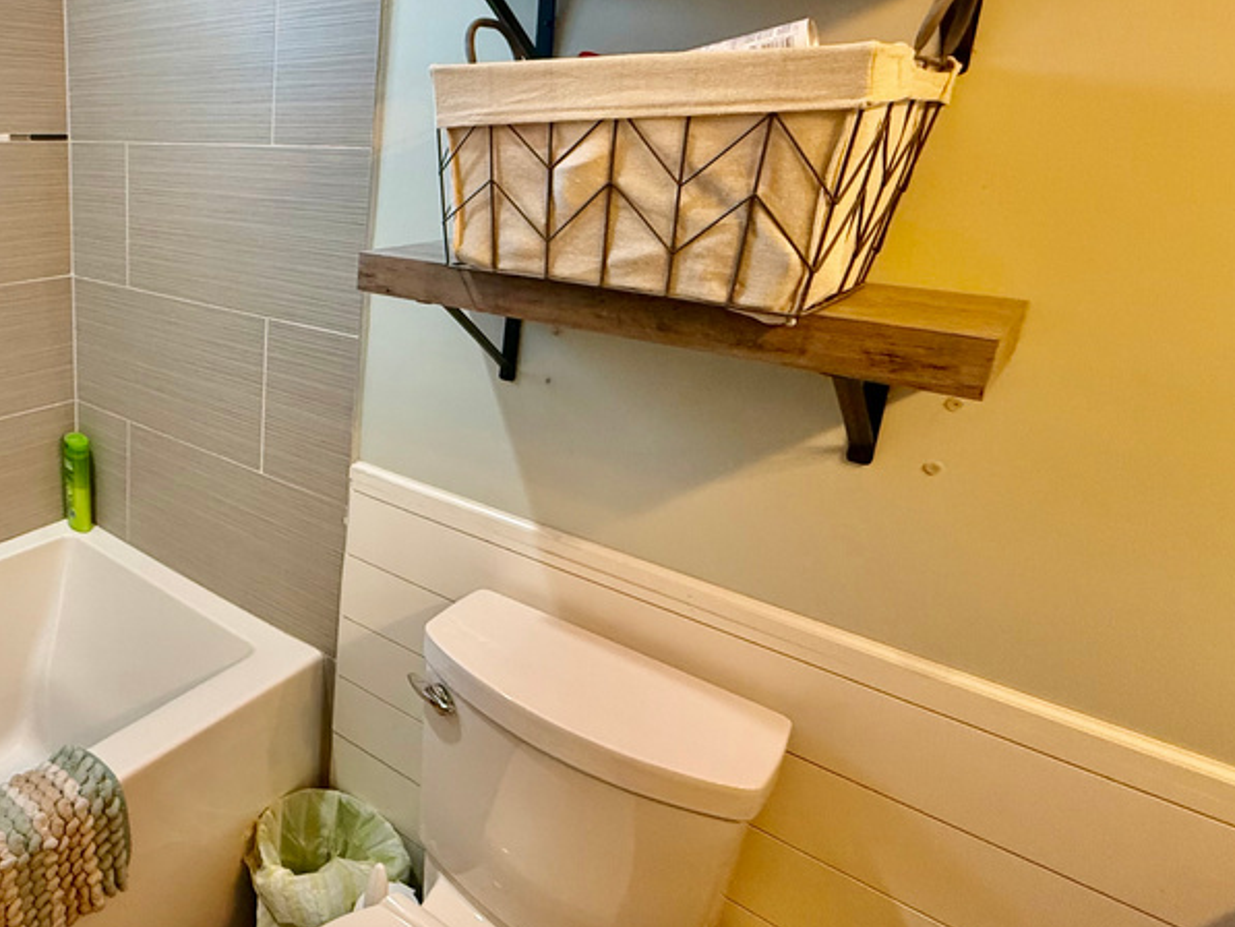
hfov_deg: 63.2
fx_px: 856
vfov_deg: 56.3
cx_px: 190
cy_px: 360
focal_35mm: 24
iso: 400
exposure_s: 1/120
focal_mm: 2.22
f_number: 2.2
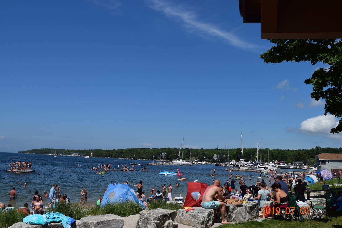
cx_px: 171
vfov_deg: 36.9
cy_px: 114
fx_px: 342
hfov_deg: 53.1
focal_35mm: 36
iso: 200
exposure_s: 1/500
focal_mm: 24
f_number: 11
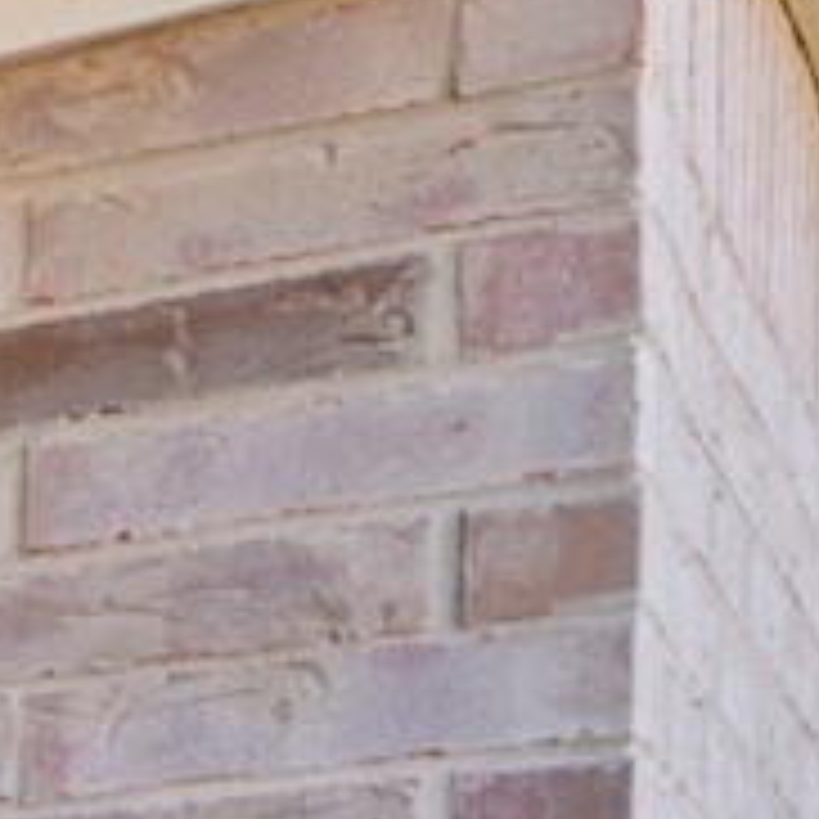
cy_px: 1570
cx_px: -3989
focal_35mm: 142
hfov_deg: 5.3
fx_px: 3801
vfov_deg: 11.3
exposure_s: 1/8
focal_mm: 14
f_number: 9
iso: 400
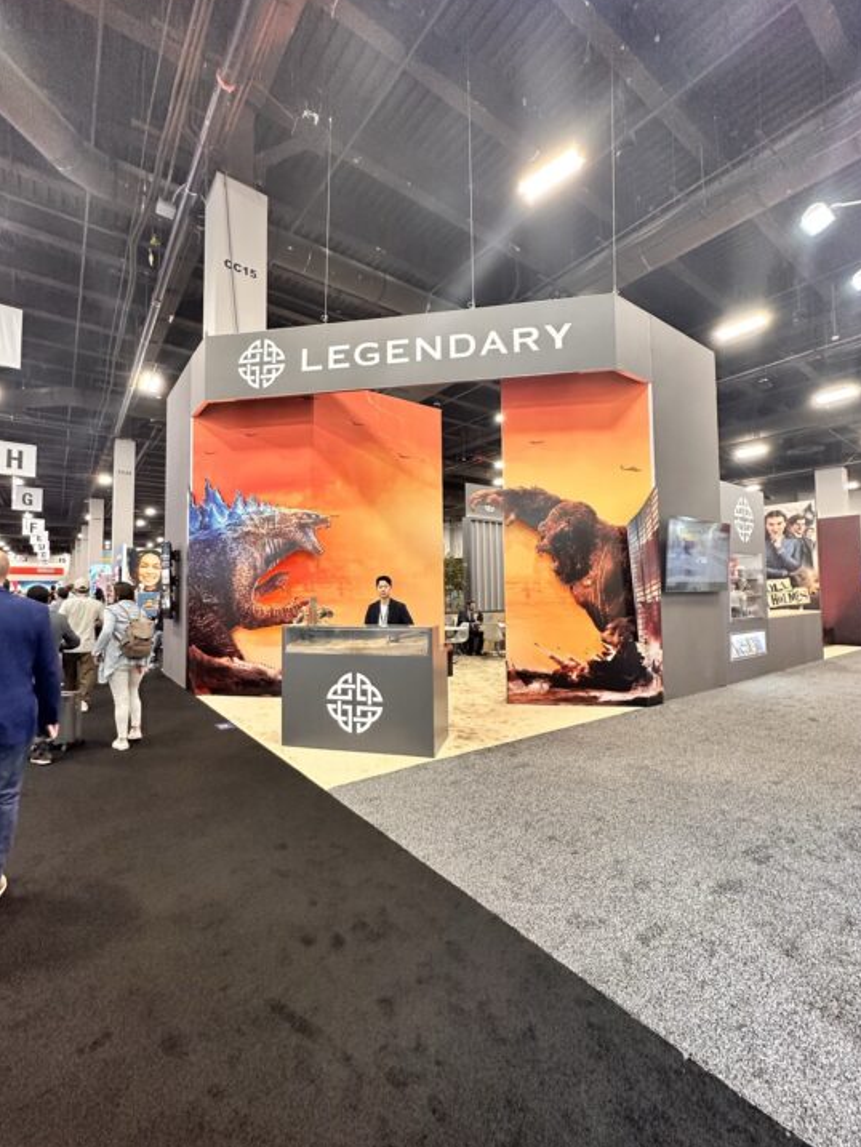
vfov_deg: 98.2
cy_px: 566
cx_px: 406
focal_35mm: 15
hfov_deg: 81.7
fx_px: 497
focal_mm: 2.22
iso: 250
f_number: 2.2
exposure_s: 1/60
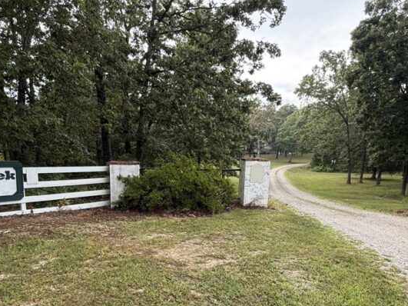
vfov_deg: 50.2
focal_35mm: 27
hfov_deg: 65.3
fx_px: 318
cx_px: 213
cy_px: 209
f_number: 2.2
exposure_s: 1/148
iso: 64
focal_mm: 2.22
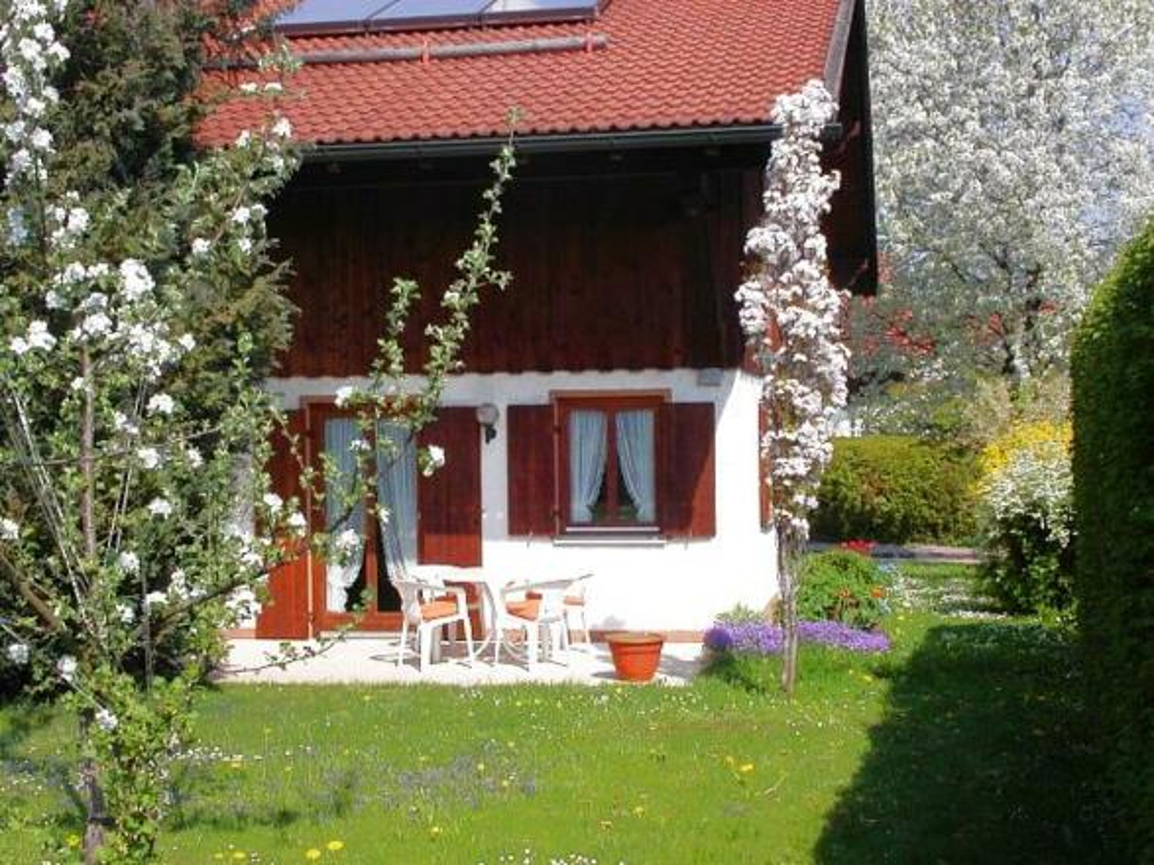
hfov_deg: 34.9
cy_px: 432
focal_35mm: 55
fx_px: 1833
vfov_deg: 26.6
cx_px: 577
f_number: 8
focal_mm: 11.3
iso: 100
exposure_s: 1/350
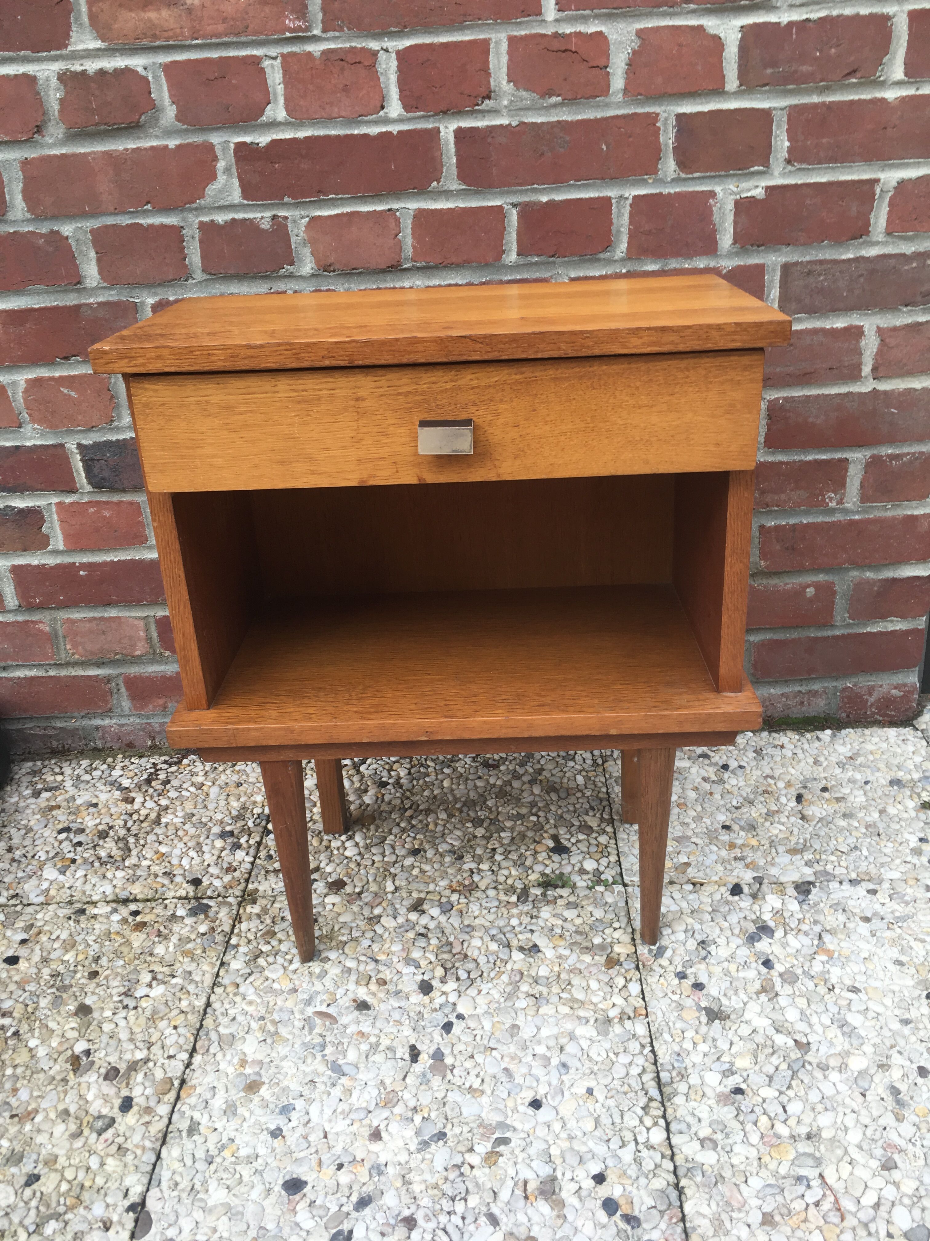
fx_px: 1039
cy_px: 620
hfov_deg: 48.2
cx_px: 465
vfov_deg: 61.7
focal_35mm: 29
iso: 32
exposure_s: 1/100
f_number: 2.2
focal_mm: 4.15
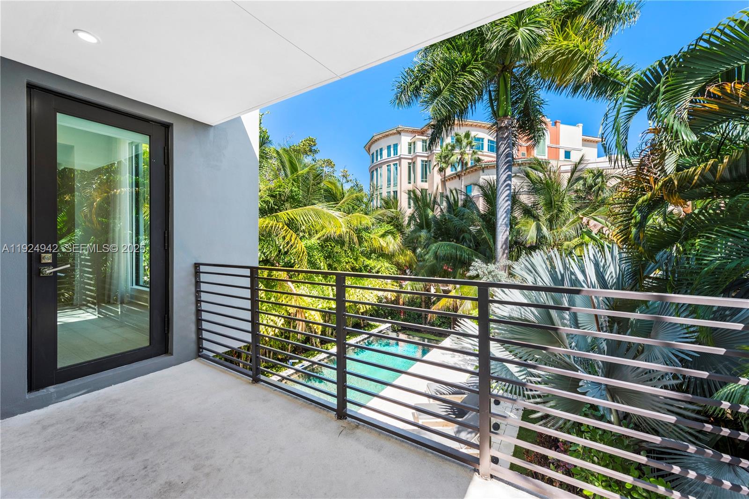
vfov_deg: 81.2
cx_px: 374
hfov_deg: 104.2
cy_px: 250
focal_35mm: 14
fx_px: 291
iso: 320
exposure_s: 1/60
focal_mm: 14
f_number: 10
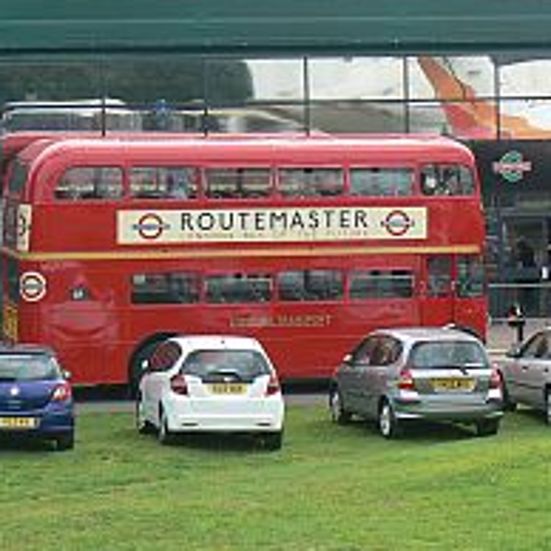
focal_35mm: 149
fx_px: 2683
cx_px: 395
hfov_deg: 11.7
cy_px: 256
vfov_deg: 11.7
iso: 80
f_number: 5.6
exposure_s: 1/250
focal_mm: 15.2
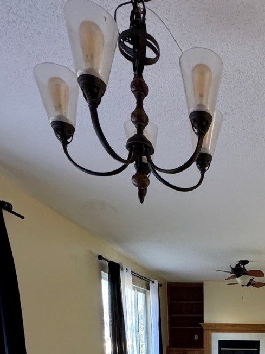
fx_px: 337
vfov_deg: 42.7
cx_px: 232
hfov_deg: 40.1
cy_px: 394
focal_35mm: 33
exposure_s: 1/72
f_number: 2.2
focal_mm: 2.22
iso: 320
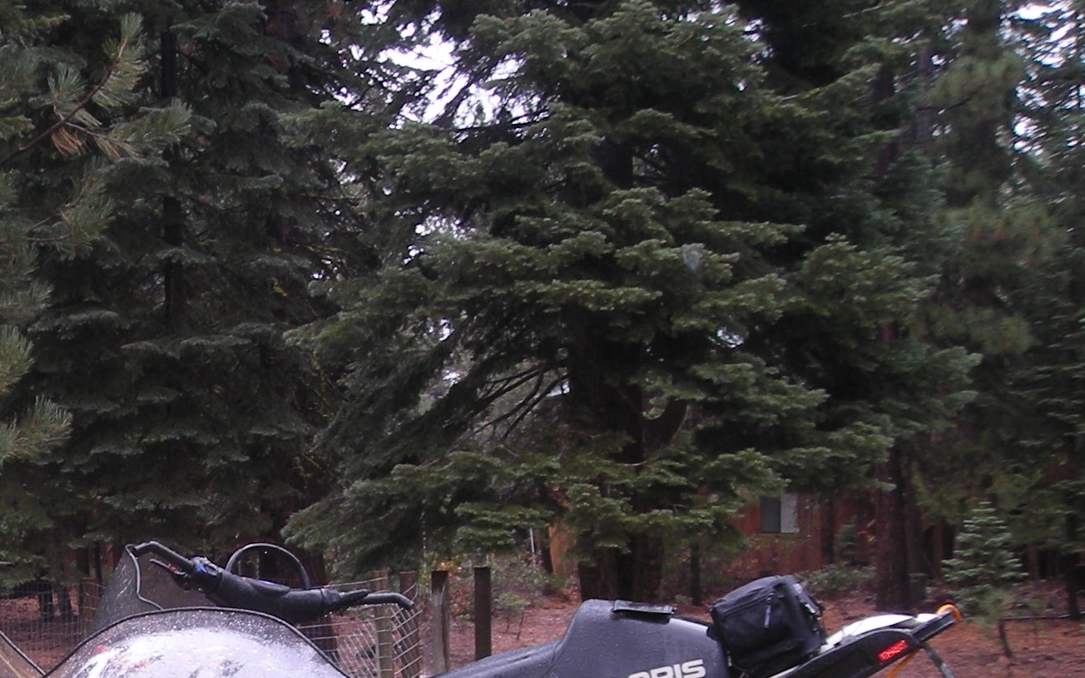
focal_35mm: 87
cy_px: 848
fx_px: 2573
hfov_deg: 22.7
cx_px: -37
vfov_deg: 14.5
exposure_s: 1/30
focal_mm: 6.3
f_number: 3.2
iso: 50
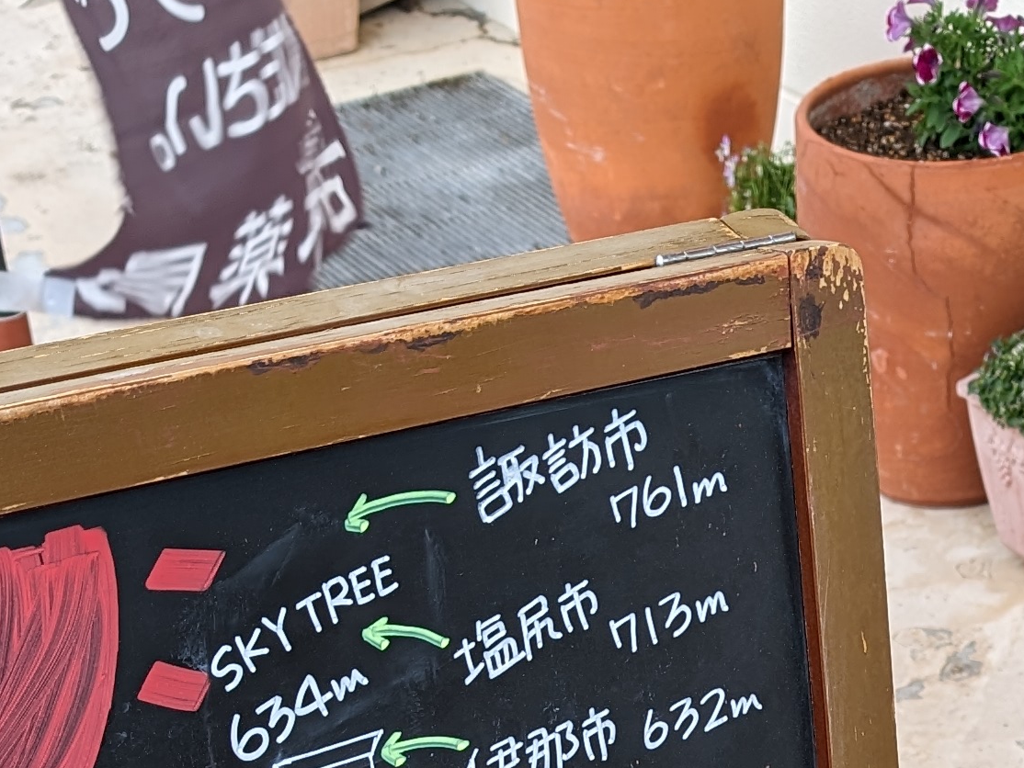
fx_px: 2604
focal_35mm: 88
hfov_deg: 22.2
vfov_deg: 15.2
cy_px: 1225
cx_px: 666
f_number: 1.68
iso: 22
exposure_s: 1/28.3
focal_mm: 6.9
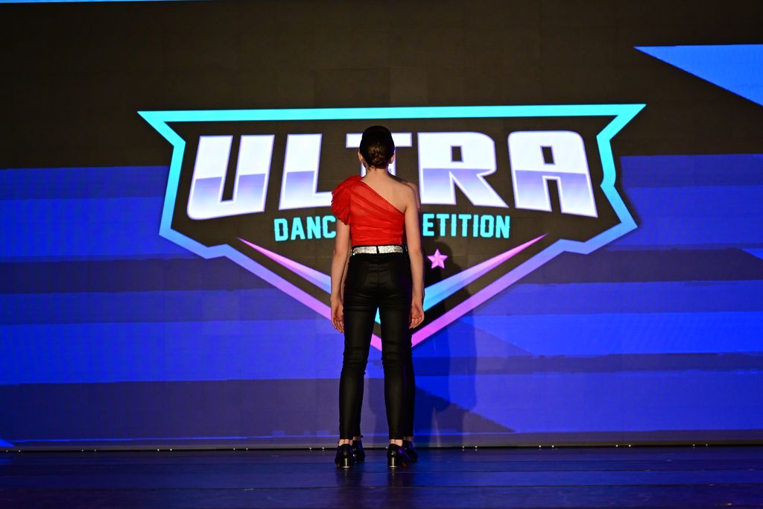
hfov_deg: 19.5
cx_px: 382
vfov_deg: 13.0
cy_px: 254
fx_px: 2226
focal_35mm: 105
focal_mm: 70
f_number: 2.8
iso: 2000
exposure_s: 1/1000
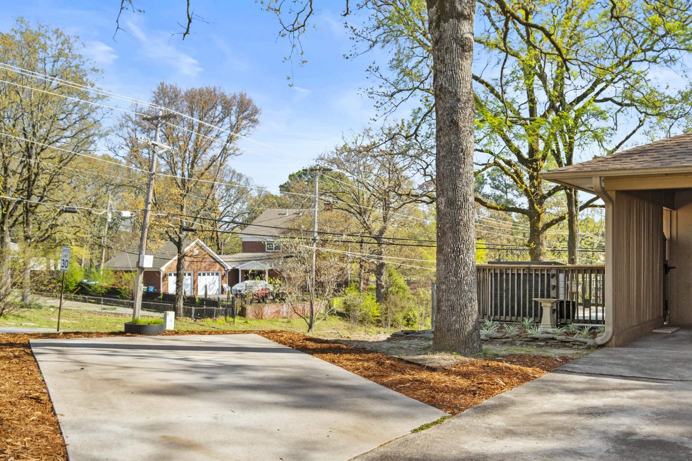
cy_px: 248
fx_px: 711
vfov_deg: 35.9
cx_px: 366
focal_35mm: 37
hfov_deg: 51.9
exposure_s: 1/100
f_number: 8
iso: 400
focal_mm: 20.9
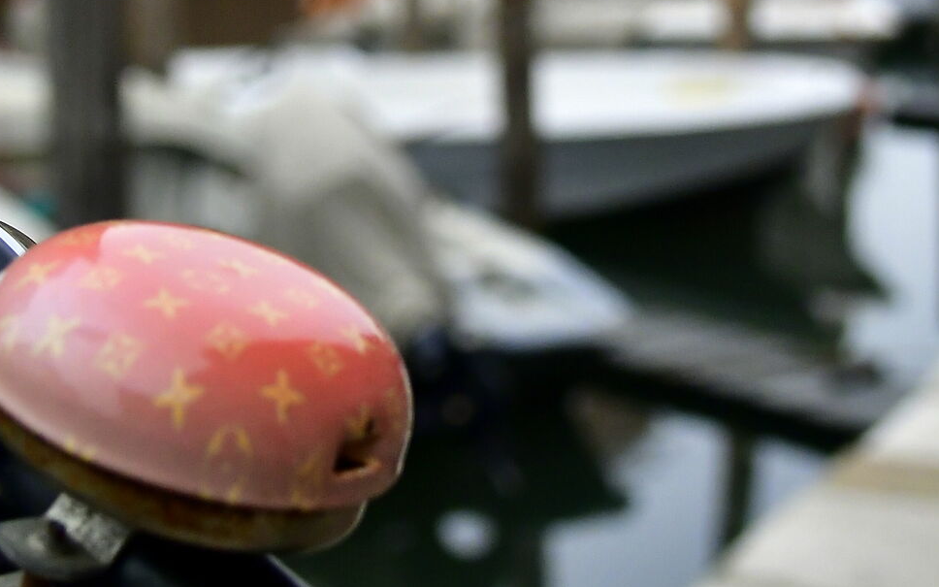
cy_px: 94
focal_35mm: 91
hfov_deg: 22.7
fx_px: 2329
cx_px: 360
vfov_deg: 14.3
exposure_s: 1/2500
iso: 1250
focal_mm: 24
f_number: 4
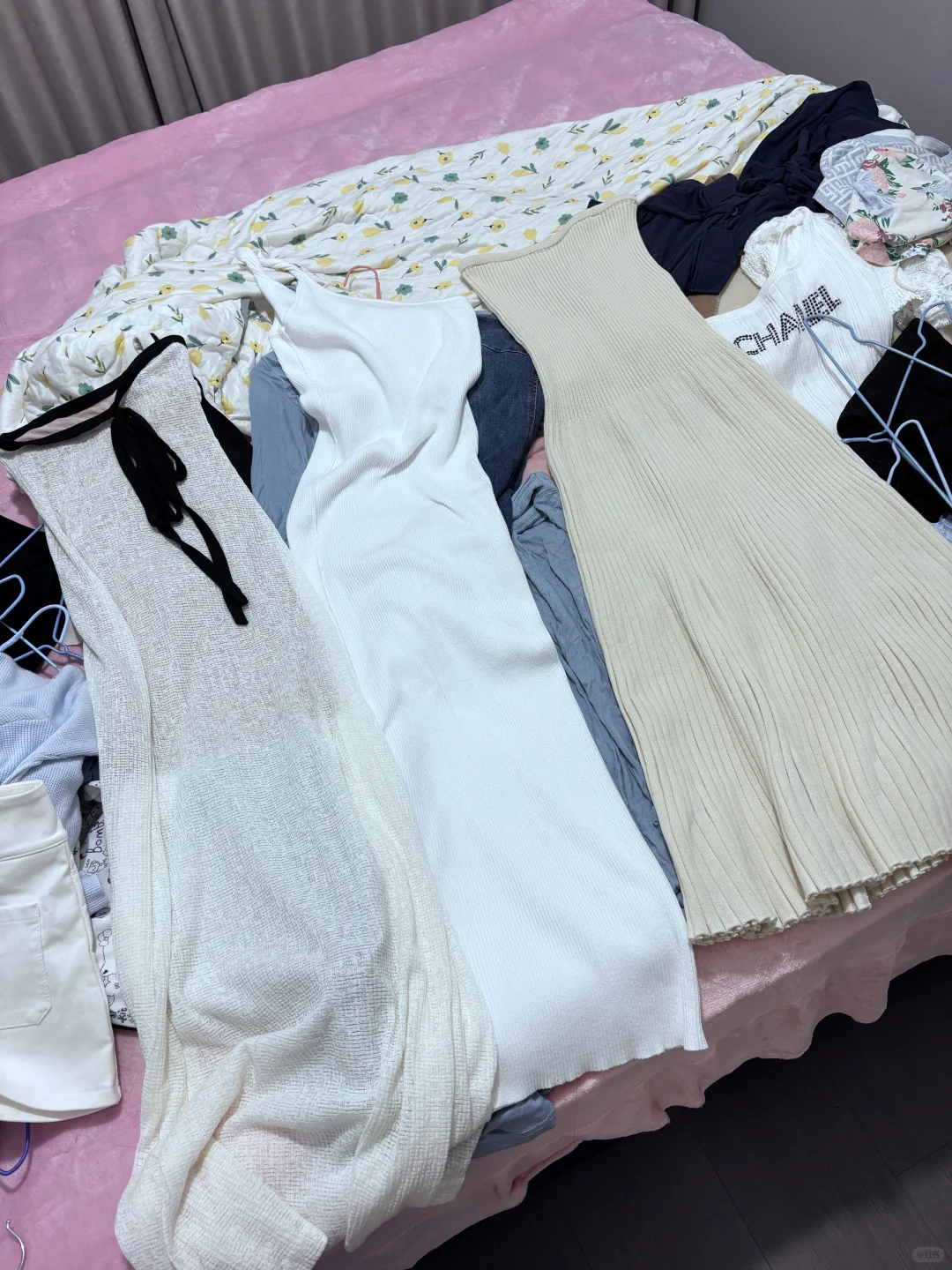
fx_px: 953
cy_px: 635
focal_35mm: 26
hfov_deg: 53.1
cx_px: 476
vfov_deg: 67.3
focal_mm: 5.96
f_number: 1.6
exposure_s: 1/50
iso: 160
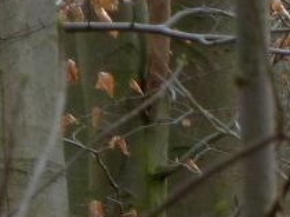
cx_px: 628
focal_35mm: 958
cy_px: 449
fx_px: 8017
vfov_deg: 1.5
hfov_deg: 2.1
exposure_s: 1/160
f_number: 4.5
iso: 200
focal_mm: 32.1
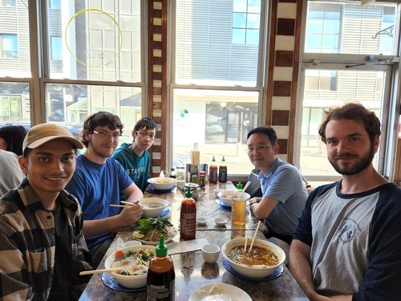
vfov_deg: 58.9
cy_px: 150
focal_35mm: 23
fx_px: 266
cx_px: 200
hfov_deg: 73.9
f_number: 1.8
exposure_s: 1/180
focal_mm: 5.4
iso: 125
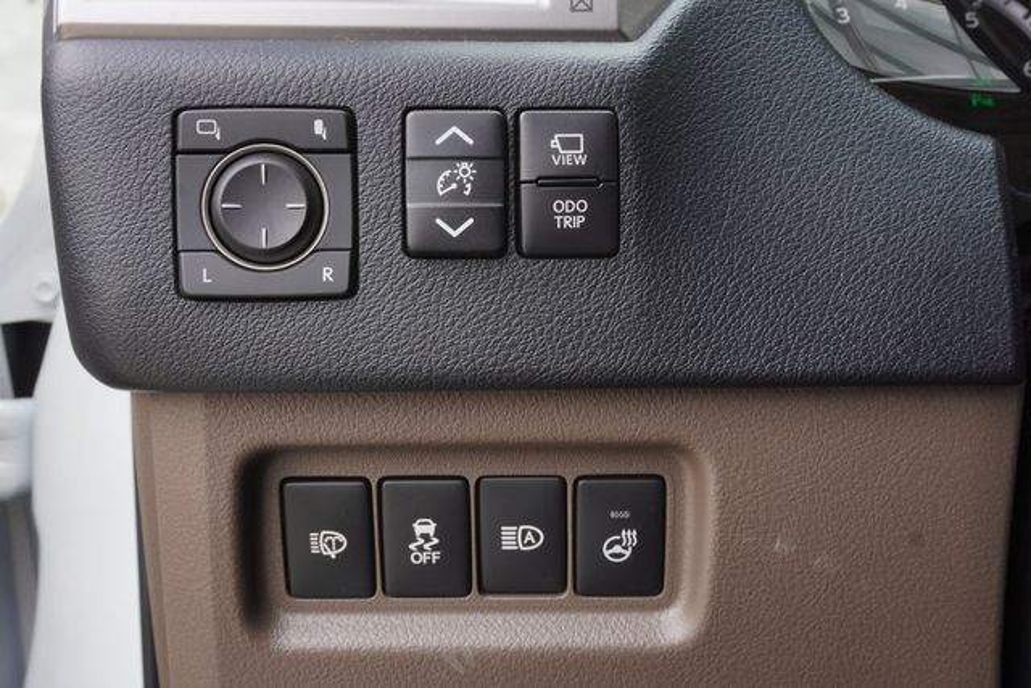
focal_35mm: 44
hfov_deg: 45.0
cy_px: 344
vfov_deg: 30.9
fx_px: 1246
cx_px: 516
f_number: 13
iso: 160
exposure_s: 1/15
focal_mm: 29
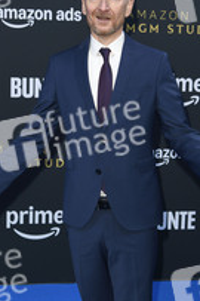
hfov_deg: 19.1
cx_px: 113
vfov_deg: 28.2
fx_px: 593
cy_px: 211
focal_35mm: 71
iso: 400
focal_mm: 36
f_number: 4
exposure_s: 1/640
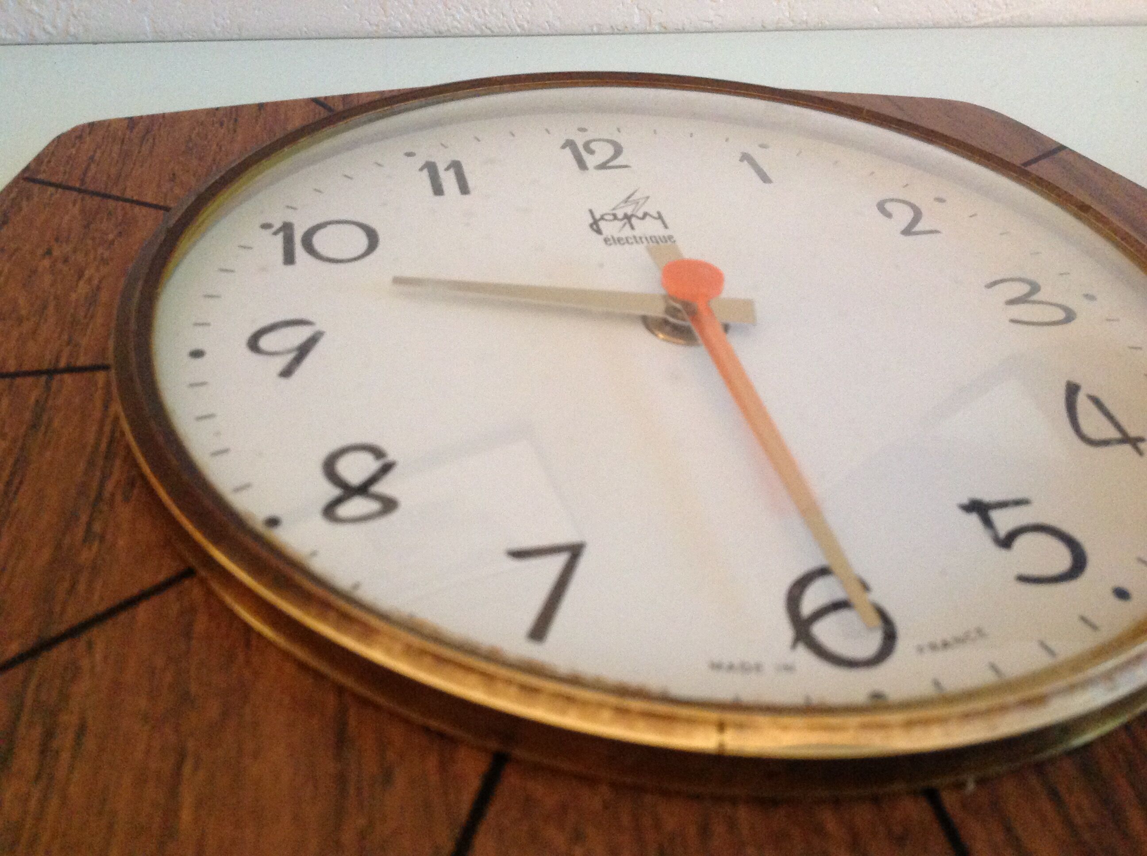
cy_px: 428
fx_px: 1158
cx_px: 574
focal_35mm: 35
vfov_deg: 40.6
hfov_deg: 52.7
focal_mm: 4.28
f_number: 2.4
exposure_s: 1/17
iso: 400
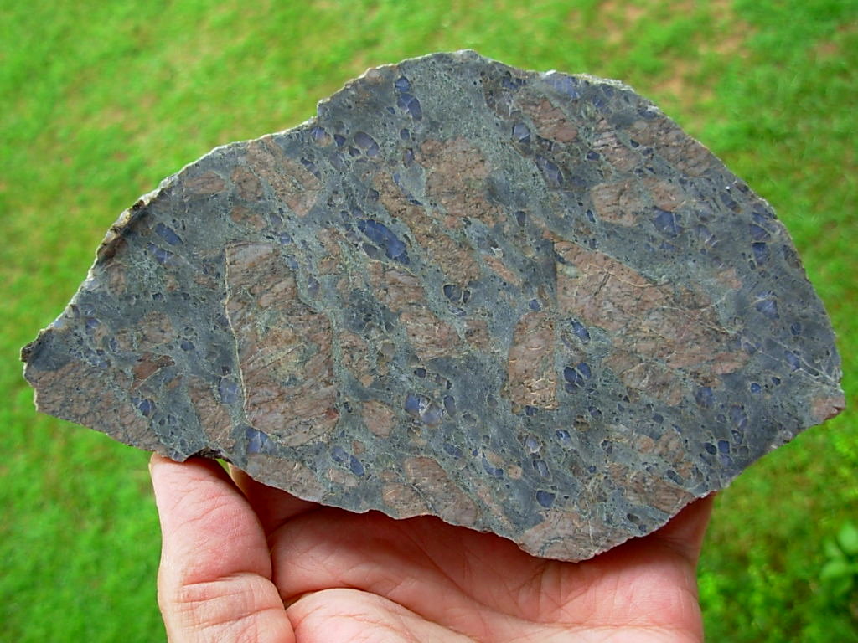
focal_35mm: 38
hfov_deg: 49.0
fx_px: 942
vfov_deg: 37.7
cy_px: 322
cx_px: 429
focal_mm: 6.3
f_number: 2.9
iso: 50
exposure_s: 1/87.9
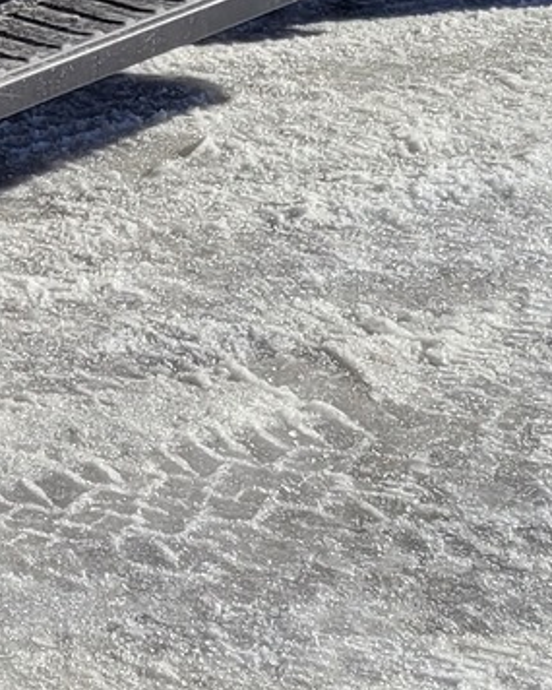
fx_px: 2980
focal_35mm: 146
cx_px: -569
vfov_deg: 12.9
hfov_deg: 9.8
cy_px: -132
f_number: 1.8
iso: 40
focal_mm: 5.4
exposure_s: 1/3220
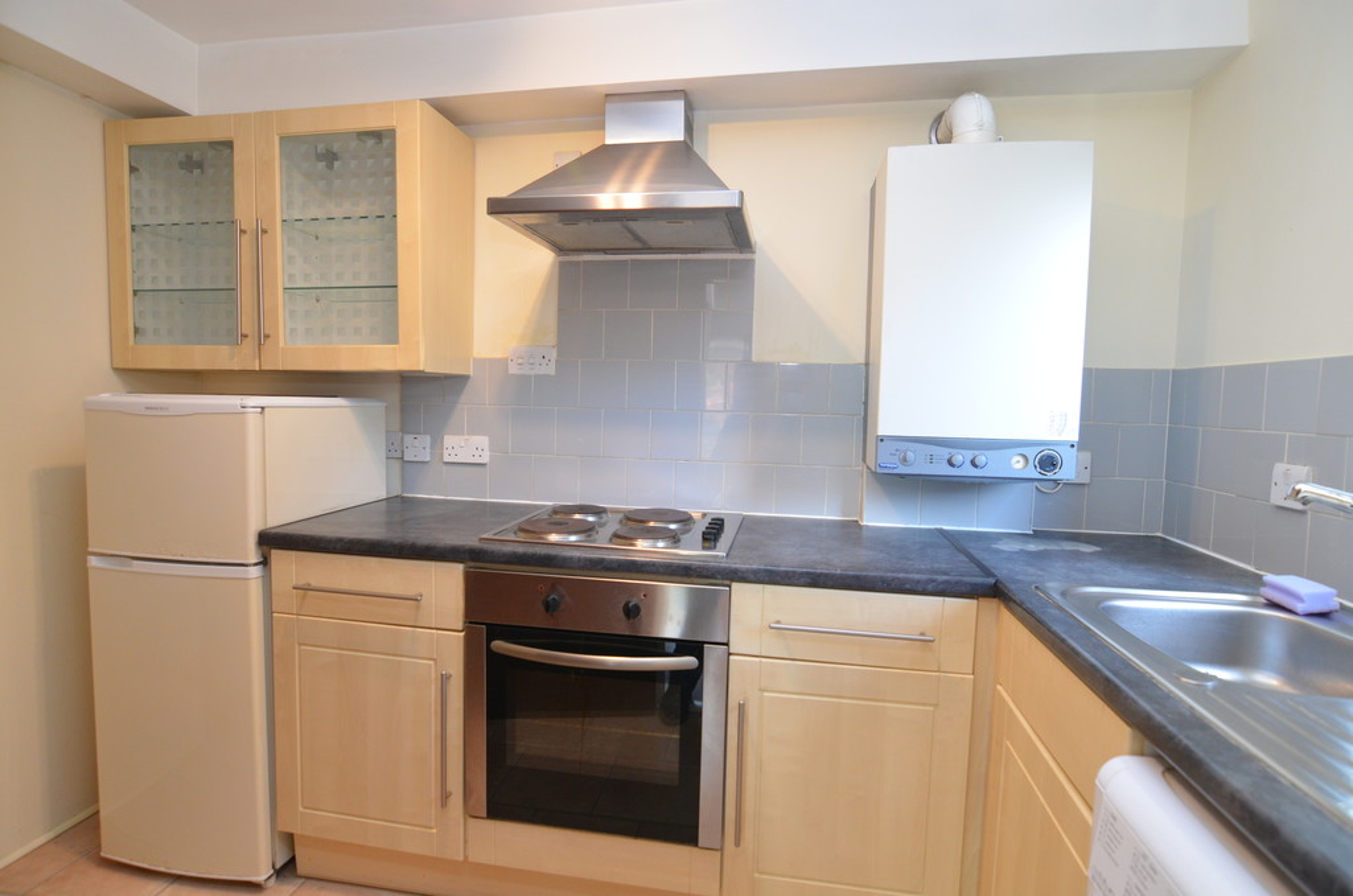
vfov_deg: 69.4
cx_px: 676
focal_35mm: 17
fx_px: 647
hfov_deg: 92.6
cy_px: 448
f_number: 4
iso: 800
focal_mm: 11.5
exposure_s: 1/60
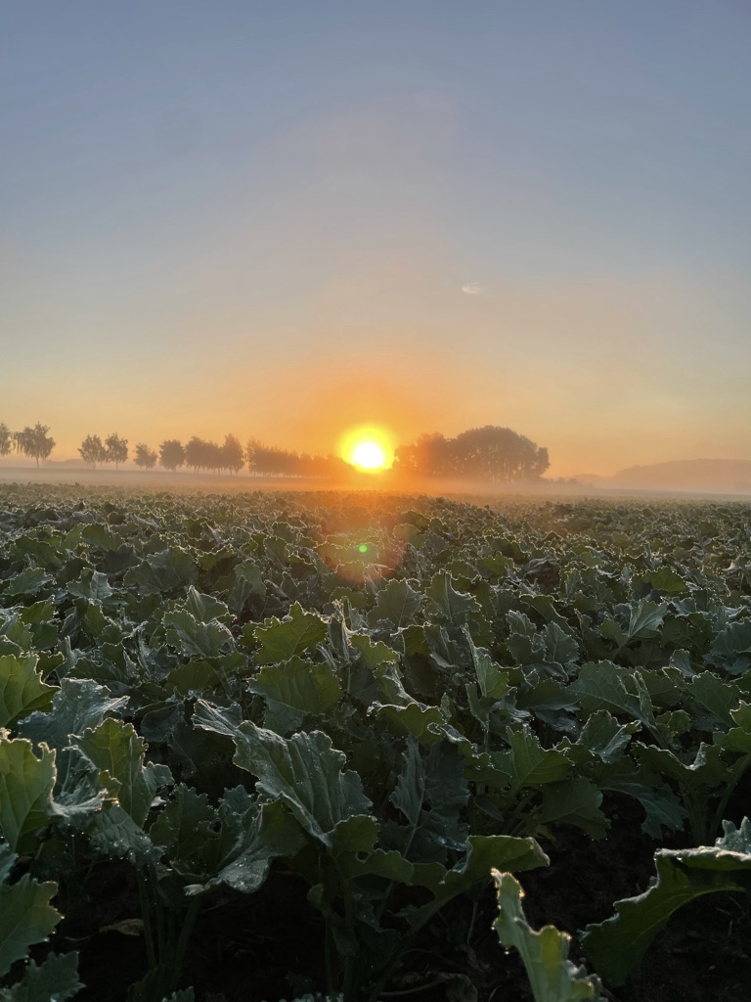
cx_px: 376
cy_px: 501
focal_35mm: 26
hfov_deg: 53.1
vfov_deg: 67.3
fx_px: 752
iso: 32
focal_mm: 4.2
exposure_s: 1/1575
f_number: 1.6
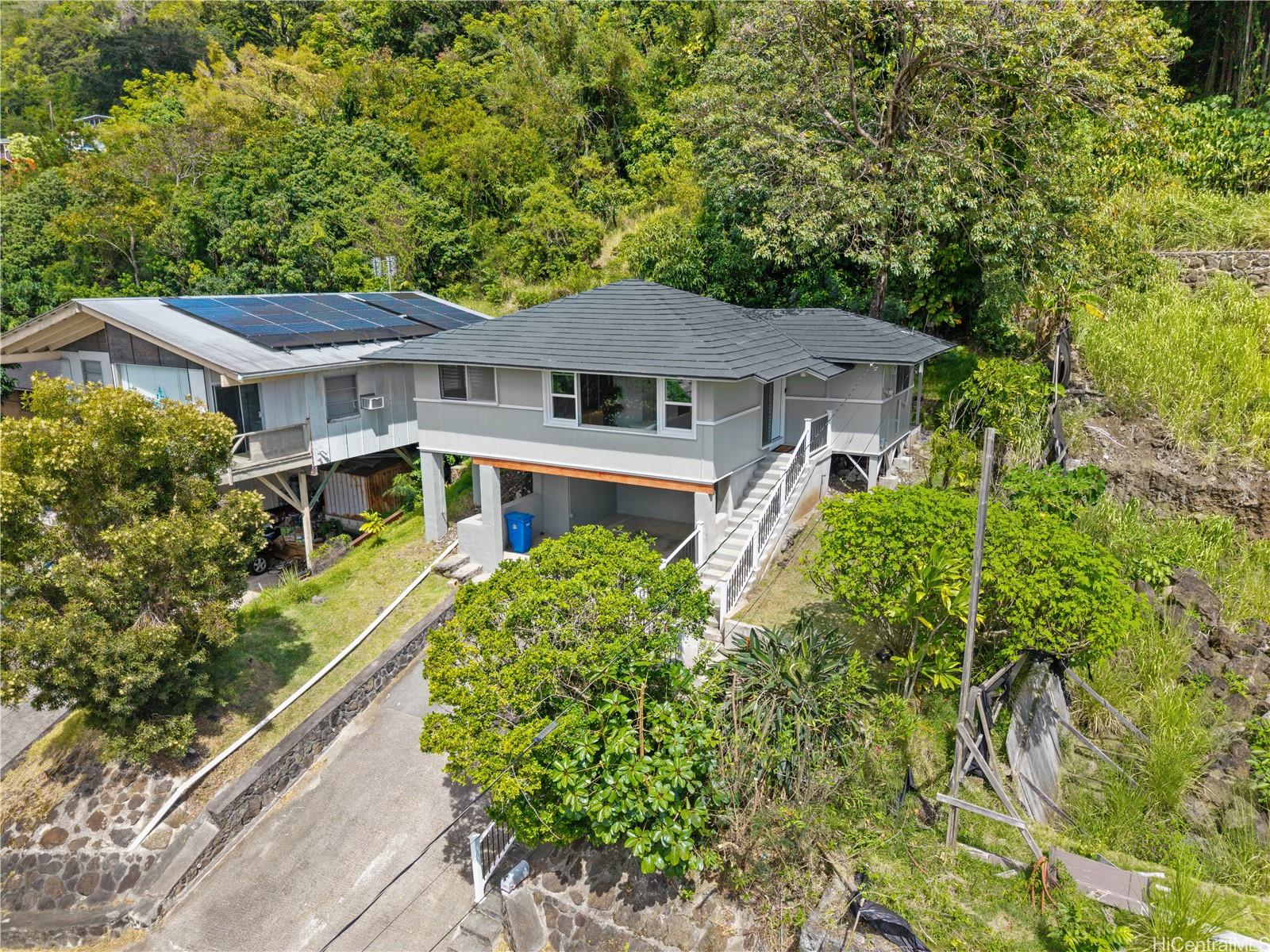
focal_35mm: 24
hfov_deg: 71.6
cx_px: 635
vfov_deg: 56.8
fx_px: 881
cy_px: 476
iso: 130
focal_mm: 8.67
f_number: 1.8
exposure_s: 1/2000
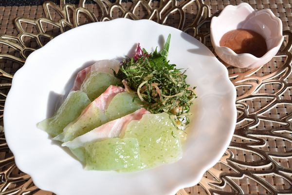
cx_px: 146
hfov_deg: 33.4
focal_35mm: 60
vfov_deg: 22.6
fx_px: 487
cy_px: 98
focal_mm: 40
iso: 100
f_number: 8
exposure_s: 1/250
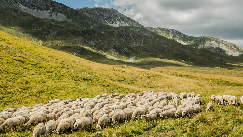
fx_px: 367
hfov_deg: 36.7
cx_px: 114
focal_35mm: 57
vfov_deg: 21.1
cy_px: 71
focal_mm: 21
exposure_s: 1/250
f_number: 8
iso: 200
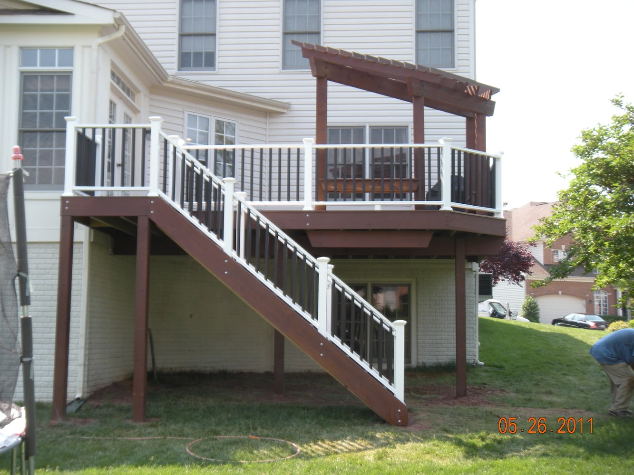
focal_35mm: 49
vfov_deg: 29.7
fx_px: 898
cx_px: 317
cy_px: 238
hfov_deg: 38.9
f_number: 4.1
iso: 64
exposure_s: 1/150
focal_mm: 8.2
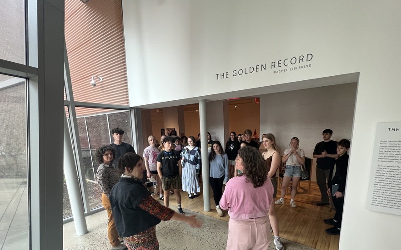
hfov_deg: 97.5
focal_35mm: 16
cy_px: 168
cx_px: 221
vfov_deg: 69.1
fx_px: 175
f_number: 1.8
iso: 160
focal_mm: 1.57
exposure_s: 1/60
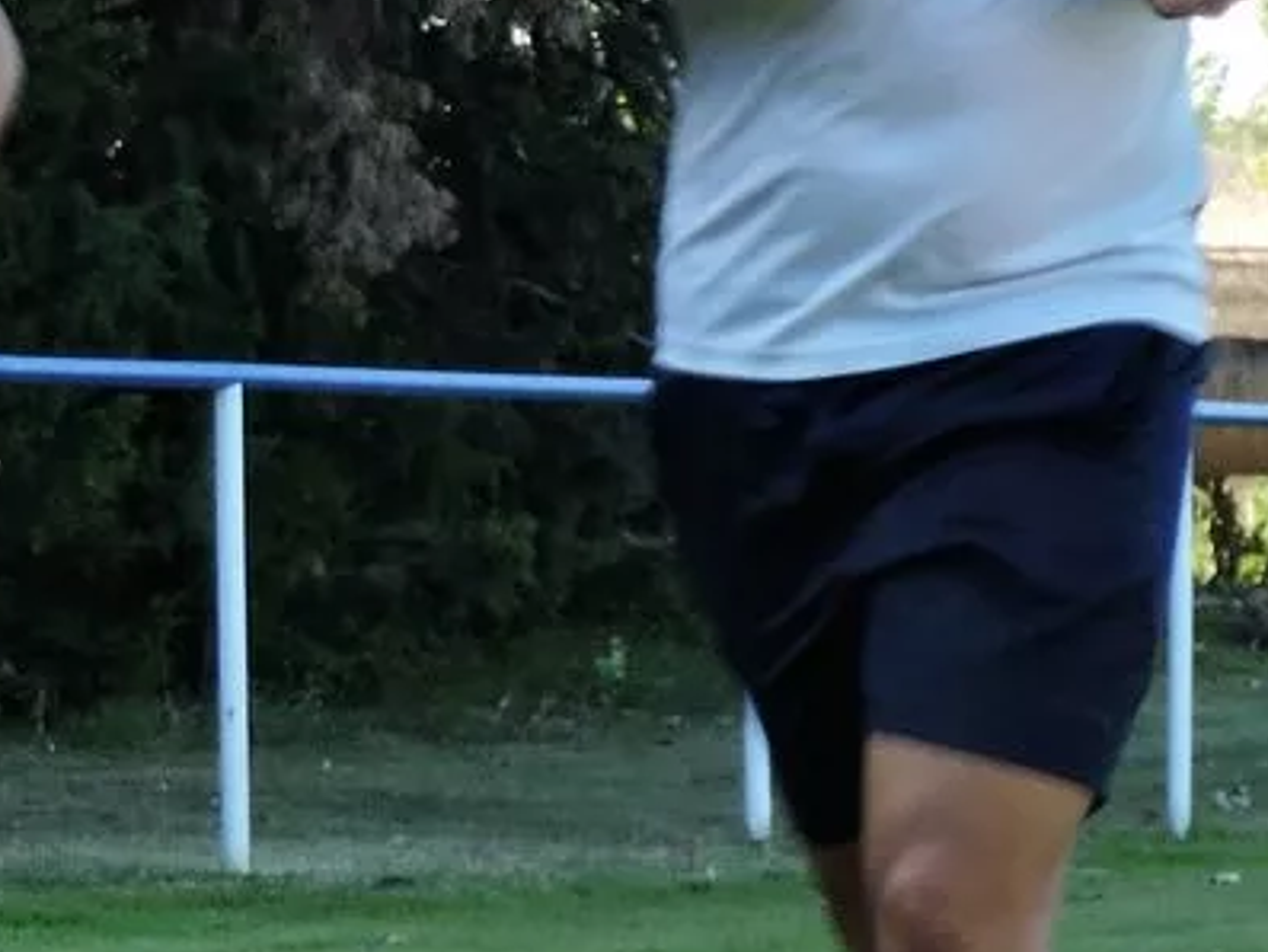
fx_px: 11286
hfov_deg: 6.4
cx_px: 1638
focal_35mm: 308
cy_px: 470
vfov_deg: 4.8
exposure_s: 1/160
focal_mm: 15.2
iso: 100
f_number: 4
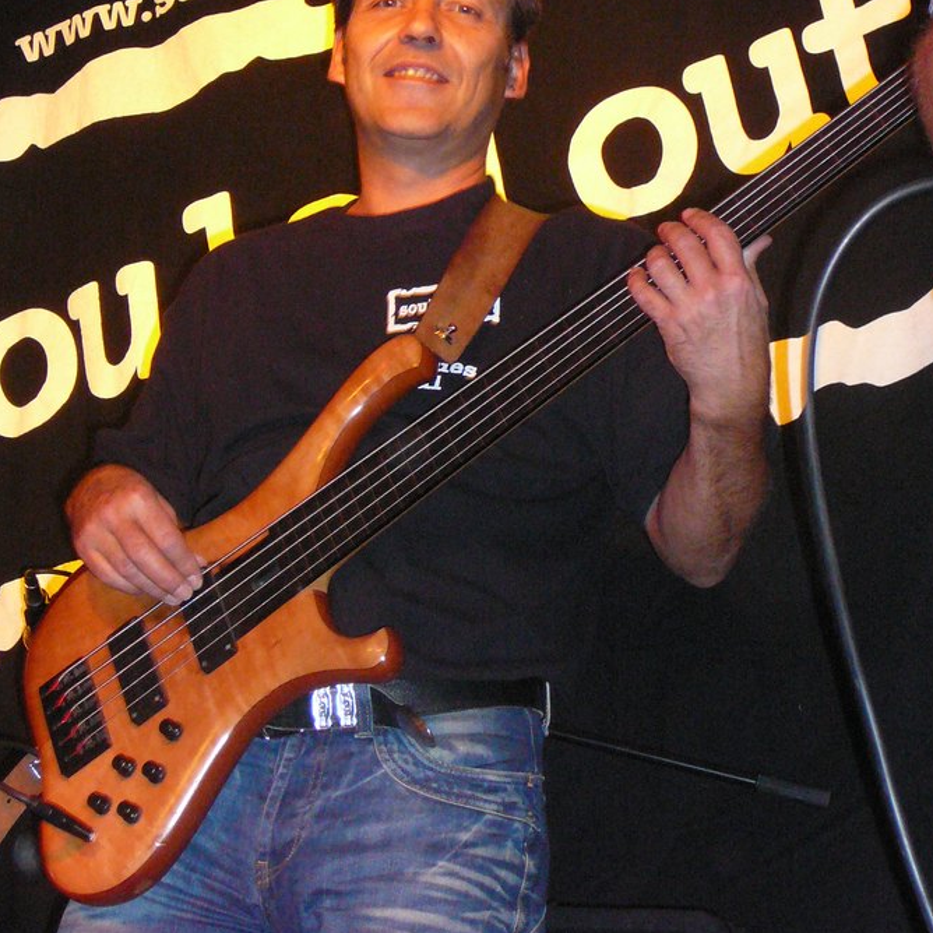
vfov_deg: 20.1
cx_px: 471
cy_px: 341
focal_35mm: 86
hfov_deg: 20.2
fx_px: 2622
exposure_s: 1/30
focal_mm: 9.7
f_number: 3.6
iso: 400
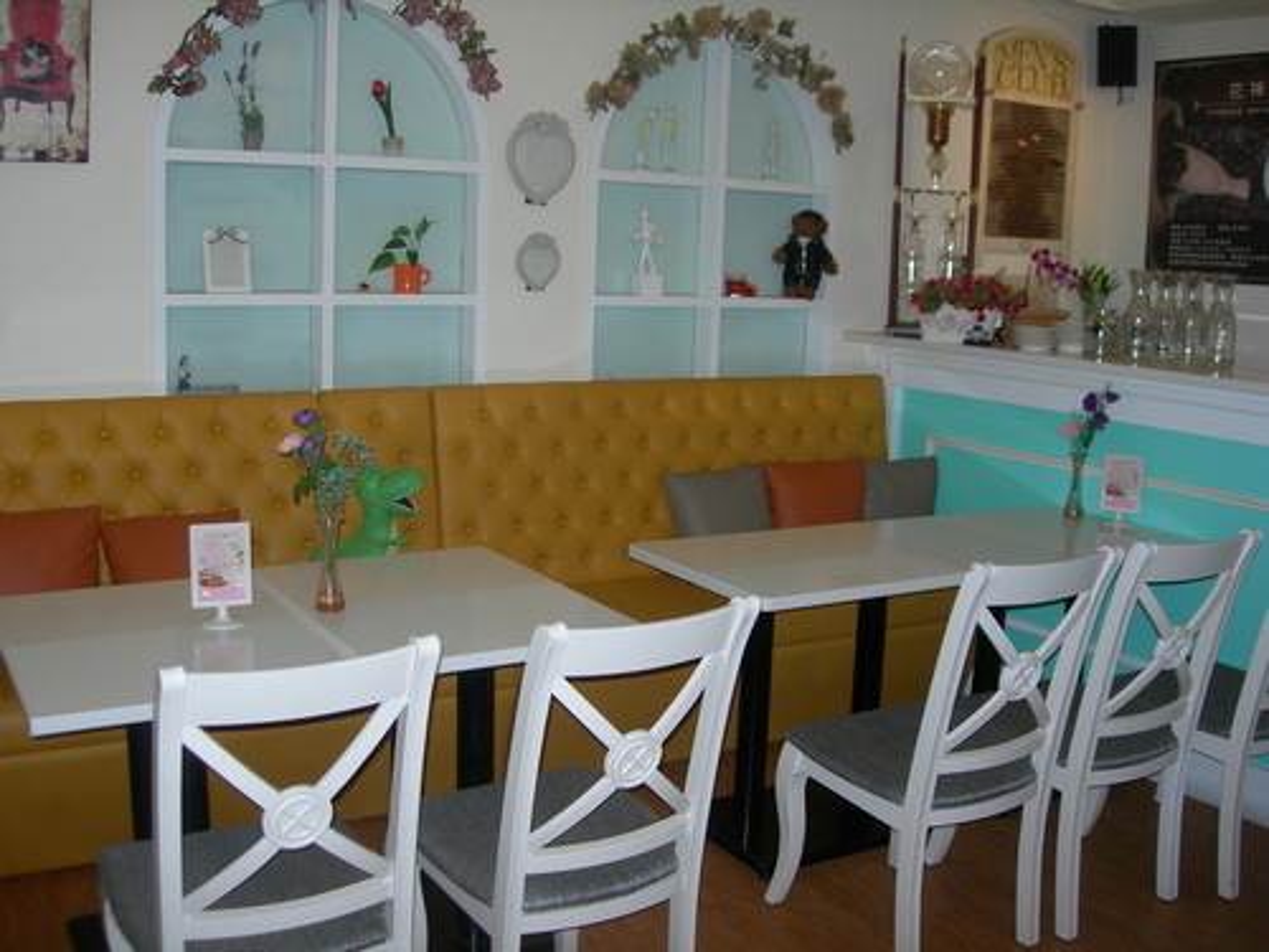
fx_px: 1393
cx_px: 634
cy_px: 476
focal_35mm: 38
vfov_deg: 37.7
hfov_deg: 49.0
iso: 50
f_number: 2.8
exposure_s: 1/60.1
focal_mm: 7.8
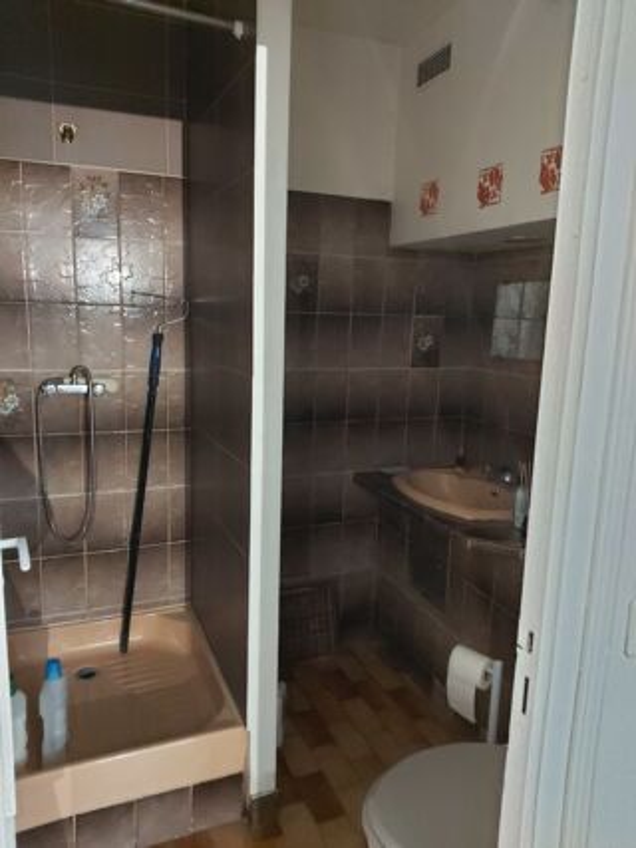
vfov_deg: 69.4
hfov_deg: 54.9
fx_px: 613
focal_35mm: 25
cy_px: 424
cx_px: 318
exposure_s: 1/16
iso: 800
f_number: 2
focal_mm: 4.58
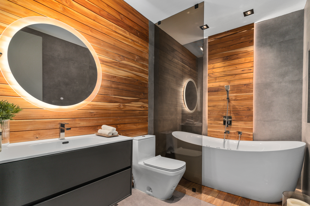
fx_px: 146
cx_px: 155
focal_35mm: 17
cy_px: 103
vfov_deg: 70.4
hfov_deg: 93.3
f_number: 7.1
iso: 320
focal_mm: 17
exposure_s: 1/25
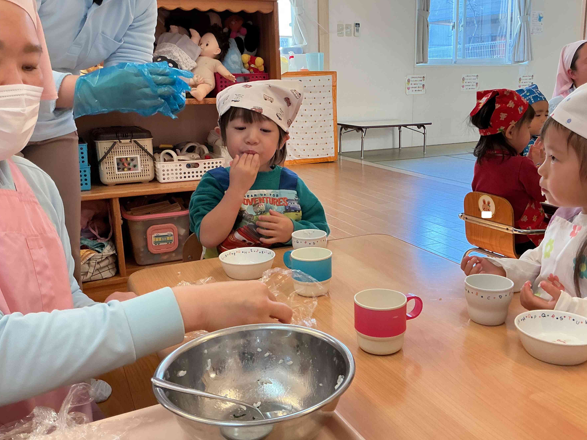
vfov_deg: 42.9
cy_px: 213
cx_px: 316
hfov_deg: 55.3
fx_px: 560
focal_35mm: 33
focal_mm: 3
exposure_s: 1/120
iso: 64
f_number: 1.8
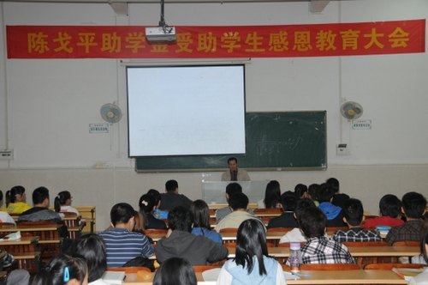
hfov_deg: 42.4
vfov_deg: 28.9
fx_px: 552
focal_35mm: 46
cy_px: 142
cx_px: 214
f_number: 5
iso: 250
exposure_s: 1/60
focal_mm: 31
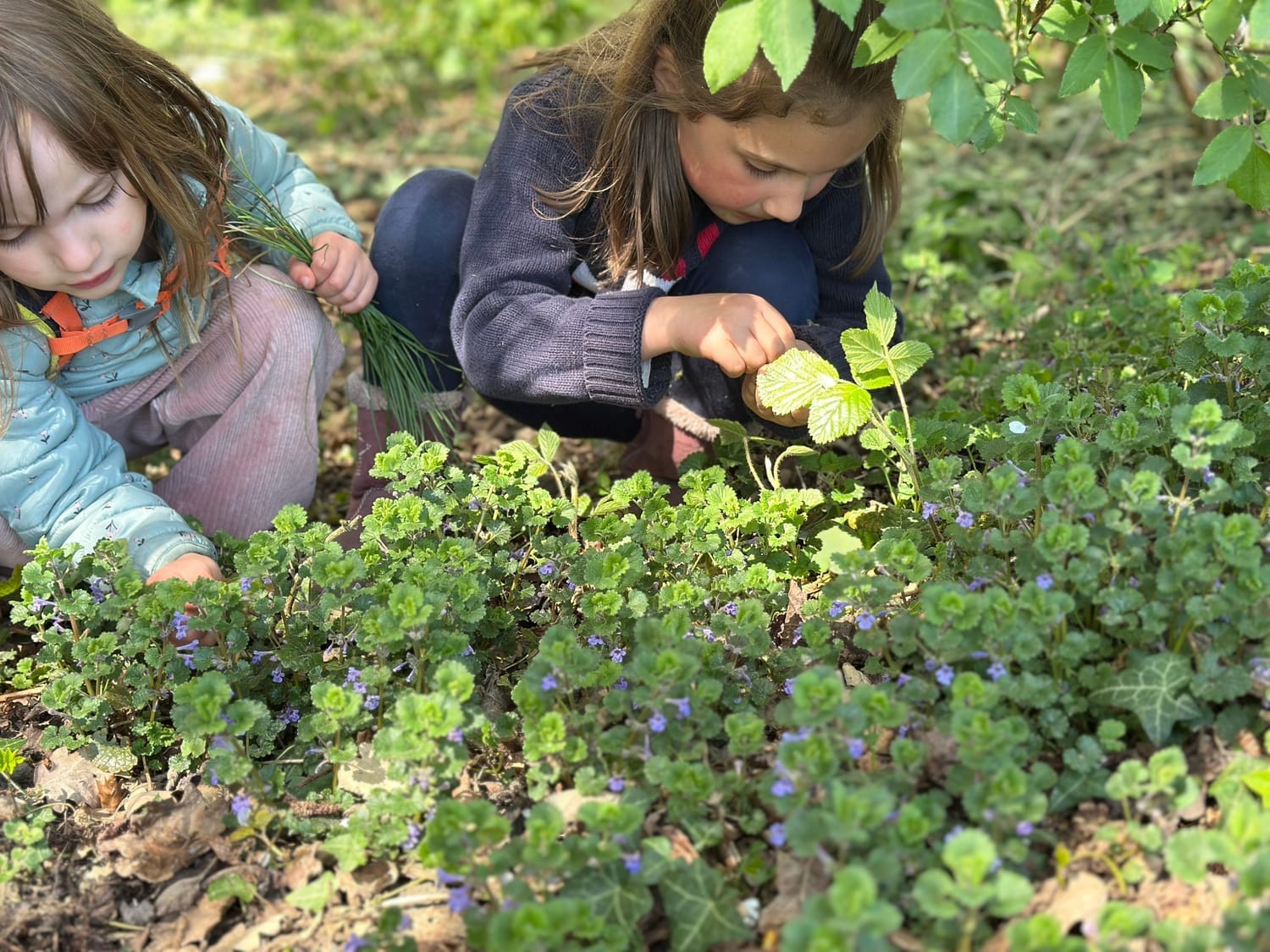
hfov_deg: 39.7
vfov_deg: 30.3
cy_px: 476
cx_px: 635
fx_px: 1761
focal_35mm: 48
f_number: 1.78
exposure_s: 1/145
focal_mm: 6.86
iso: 64
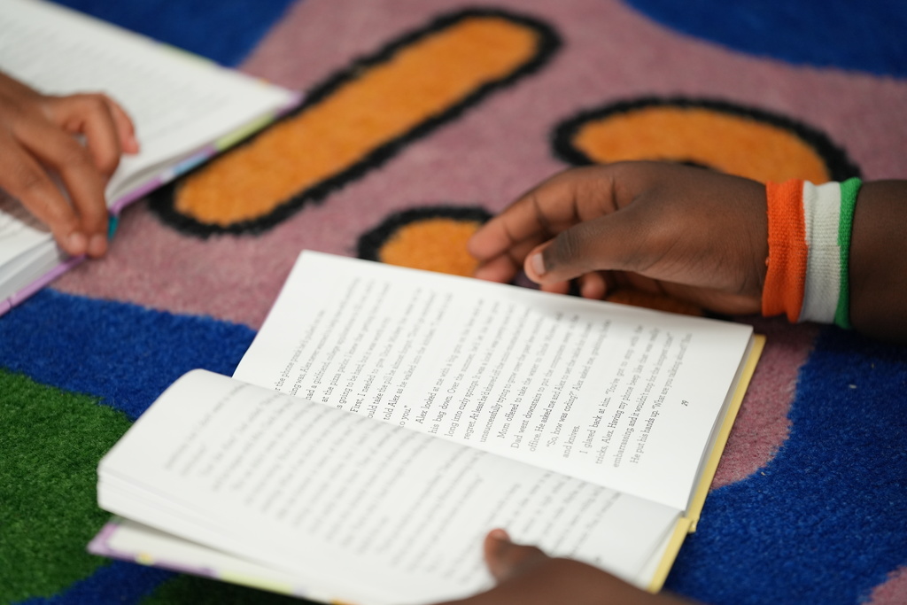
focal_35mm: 200
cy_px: 302
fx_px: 5039
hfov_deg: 10.3
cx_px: 454
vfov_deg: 6.9
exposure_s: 1/200
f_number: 2.8
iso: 1600
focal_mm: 200
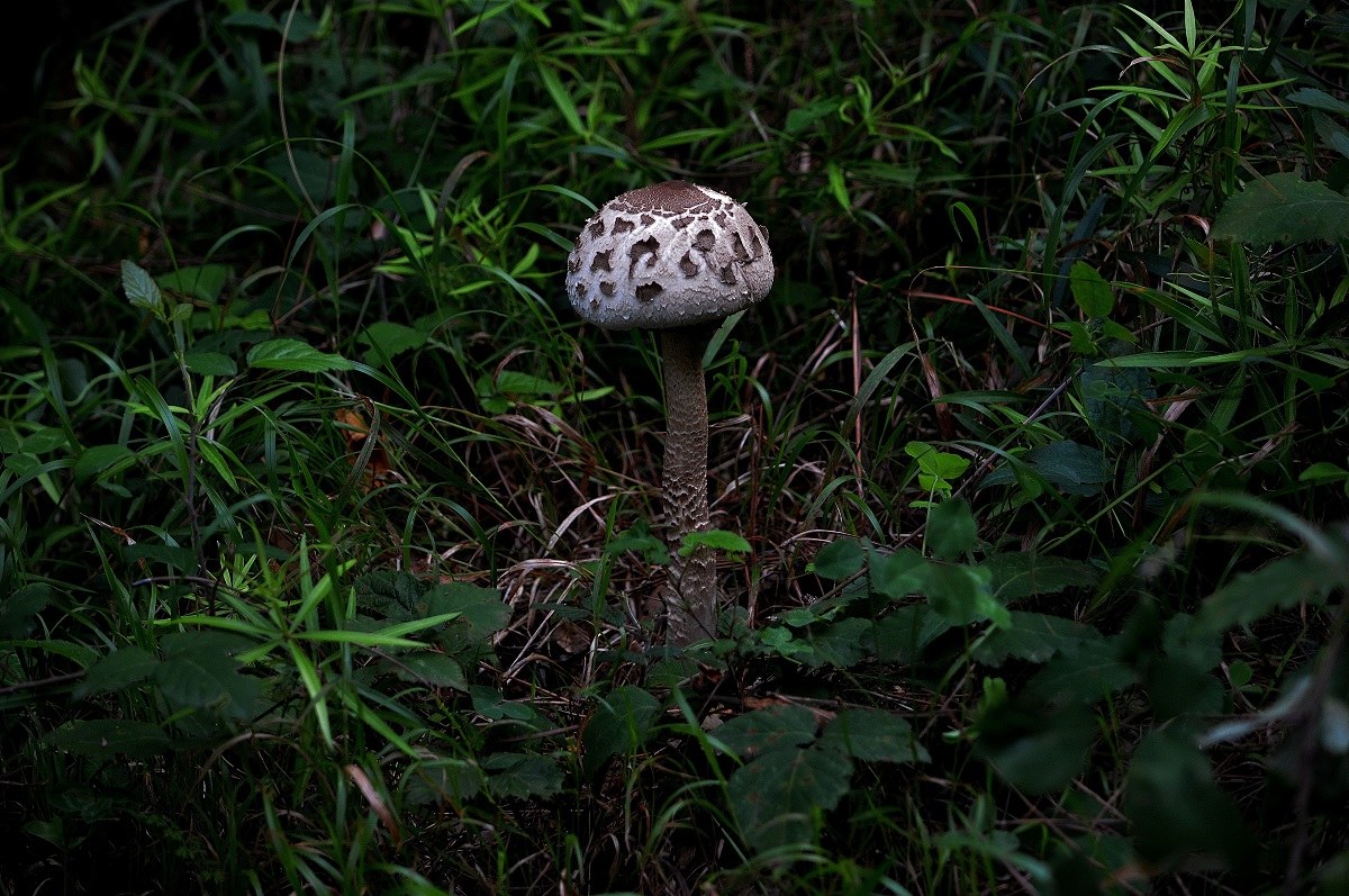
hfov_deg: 13.7
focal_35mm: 150
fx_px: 5614
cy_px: 448
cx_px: 674
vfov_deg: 9.1
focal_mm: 100
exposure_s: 1/60
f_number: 4.8
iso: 560
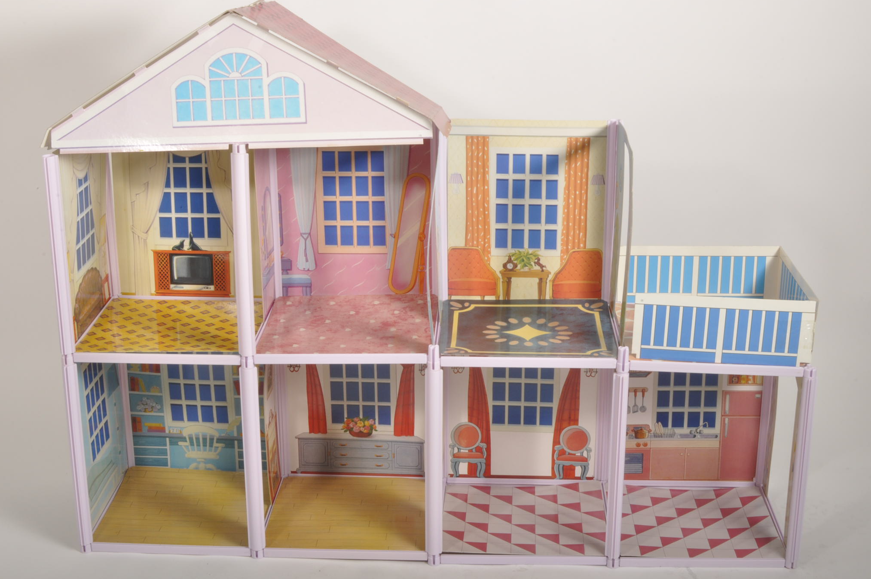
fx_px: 1342
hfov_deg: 36.0
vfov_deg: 24.3
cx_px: 416
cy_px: 297
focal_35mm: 56
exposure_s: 1/200
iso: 400
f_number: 20
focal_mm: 35
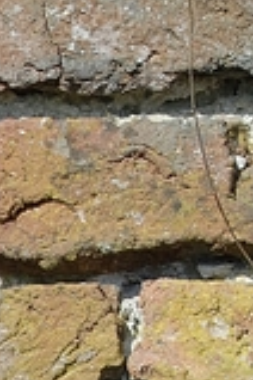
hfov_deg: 2.0
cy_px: -376
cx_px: 492
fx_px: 7180
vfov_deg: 3.0
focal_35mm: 681
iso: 500
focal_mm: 105
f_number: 5.6
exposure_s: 1/320
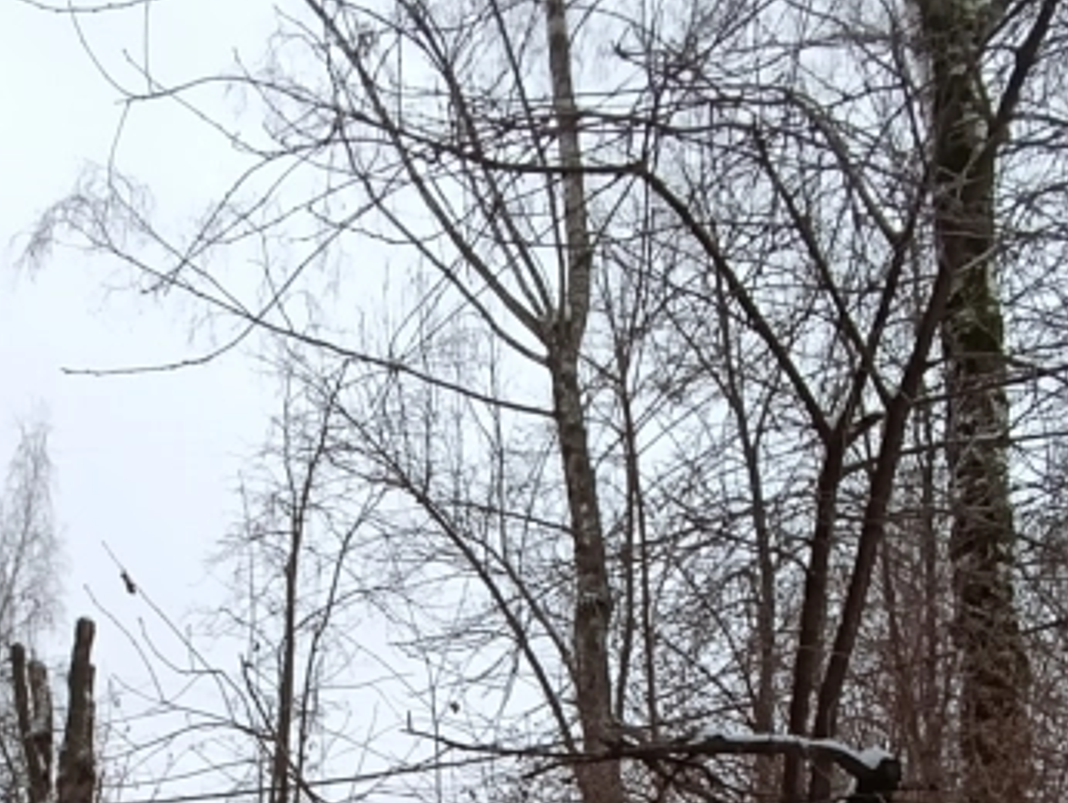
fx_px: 1791
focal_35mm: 58
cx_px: 404
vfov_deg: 22.1
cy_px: 1107
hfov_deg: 33.1
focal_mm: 1.65
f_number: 2.2
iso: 50
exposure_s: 1/126
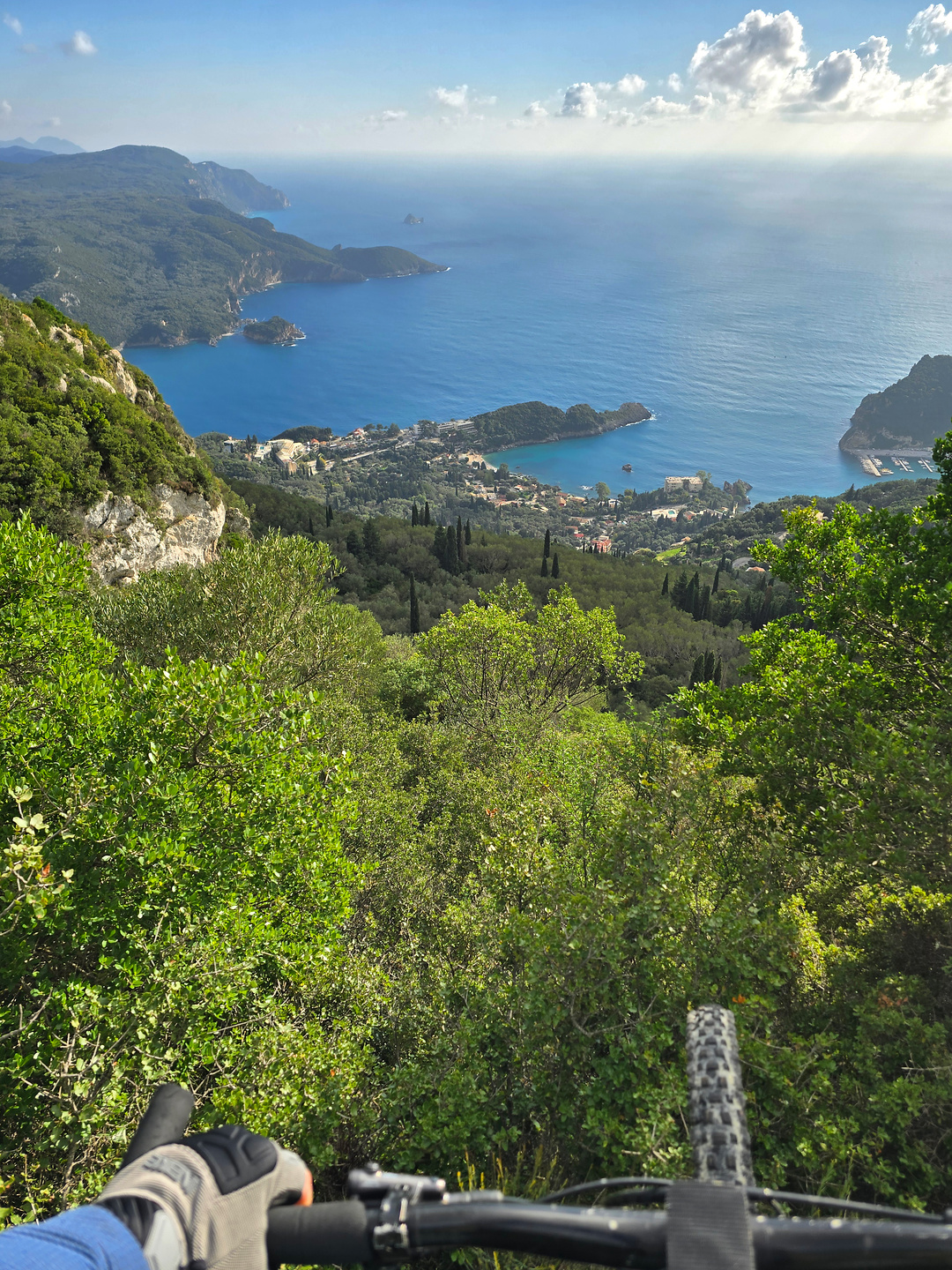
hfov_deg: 58.9
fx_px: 843
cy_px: 635
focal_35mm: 23
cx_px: 476
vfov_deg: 73.9
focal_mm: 6.3
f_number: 1.7
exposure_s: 1/892
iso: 12
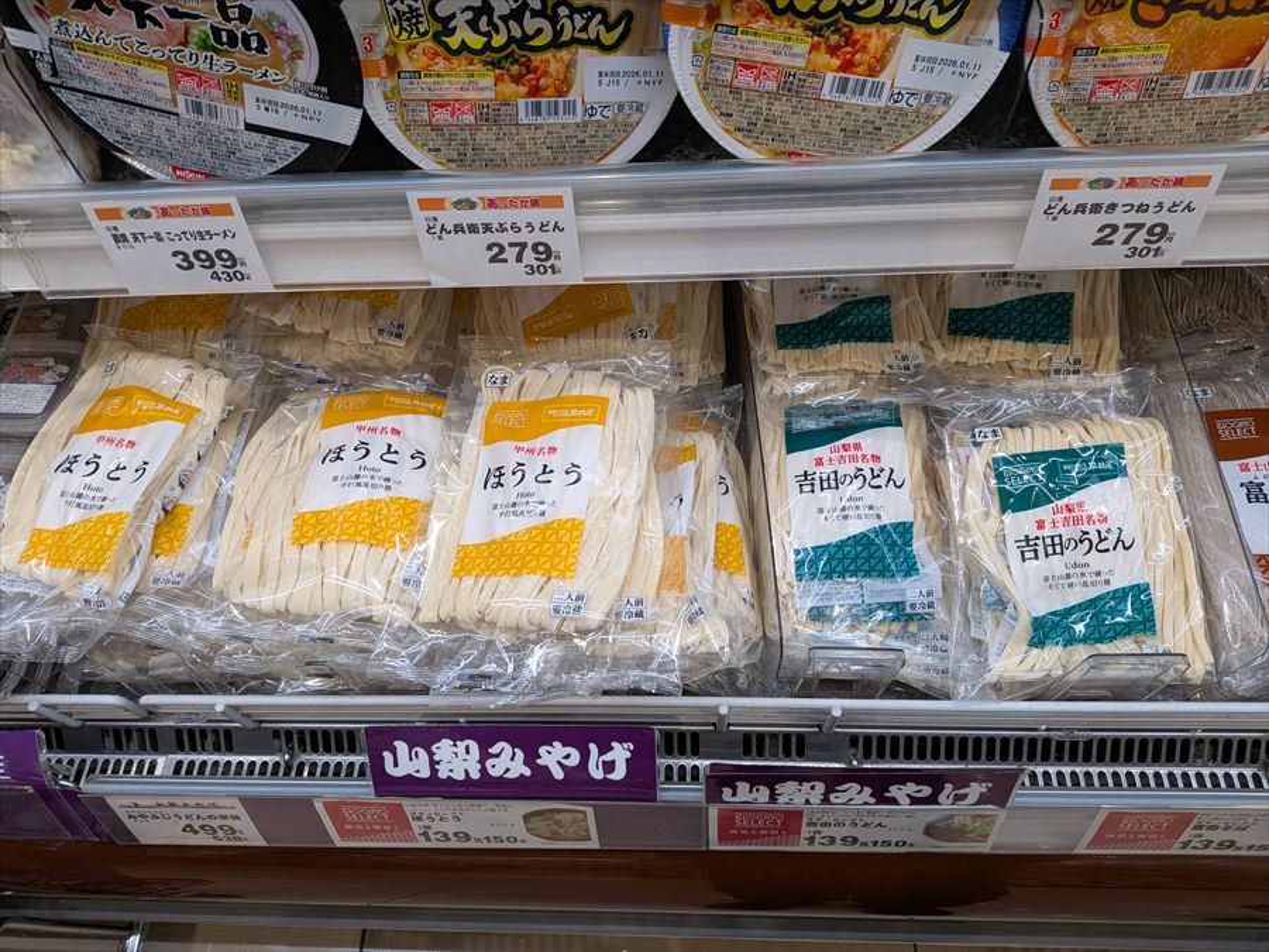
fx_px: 880
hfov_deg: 71.6
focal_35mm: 24
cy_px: 476
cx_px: 634
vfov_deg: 56.8
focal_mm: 4.53
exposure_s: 1/100
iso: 73
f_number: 1.7
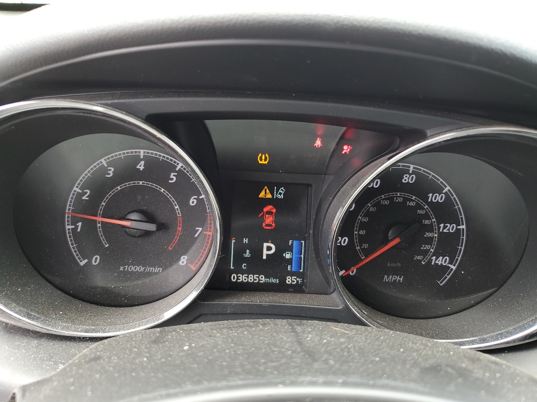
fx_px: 403
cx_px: 268
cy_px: 201
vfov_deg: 53.1
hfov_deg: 67.3
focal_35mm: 26
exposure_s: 1/120
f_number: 1.5
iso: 50
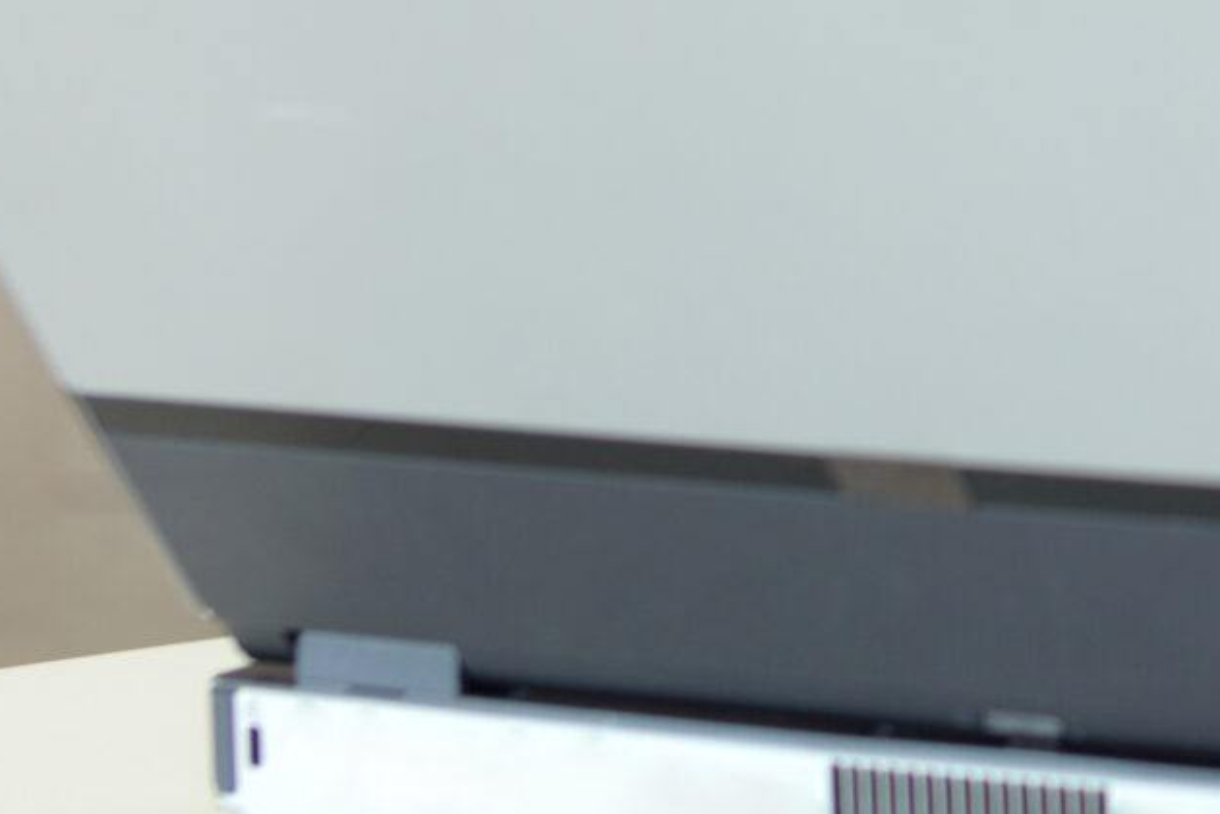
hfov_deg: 9.7
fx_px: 6881
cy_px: -732
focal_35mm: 203
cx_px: 2138
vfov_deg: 6.6
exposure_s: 1/200
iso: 250
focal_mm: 50
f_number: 2.8
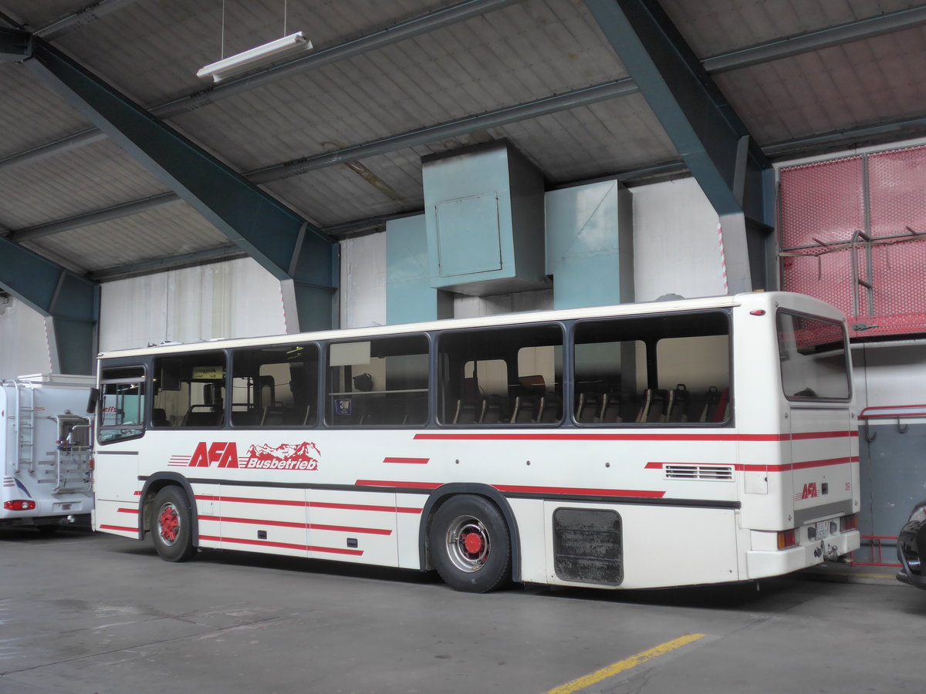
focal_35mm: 39
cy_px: 347
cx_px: 463
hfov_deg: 47.9
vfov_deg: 36.8
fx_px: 1043
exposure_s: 1/60
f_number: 2.5
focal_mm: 8
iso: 200
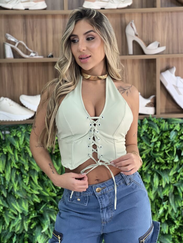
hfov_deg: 19.1
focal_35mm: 77
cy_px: 122
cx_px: 92
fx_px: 543
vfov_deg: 25.3
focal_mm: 9
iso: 250
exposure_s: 1/120
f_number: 2.8
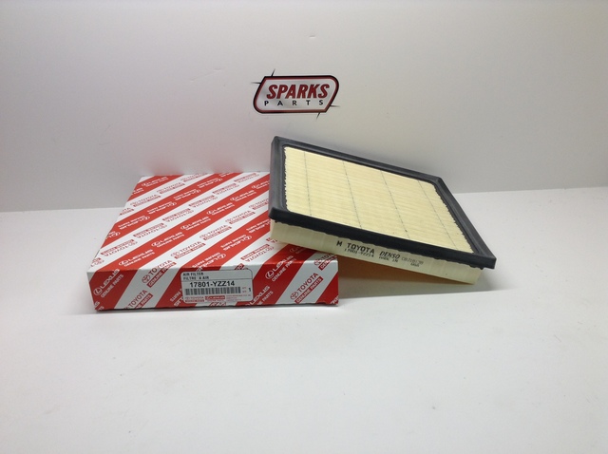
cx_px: 304
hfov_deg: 55.4
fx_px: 579
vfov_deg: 42.8
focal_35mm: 33
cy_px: 227
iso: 25
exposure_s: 1/30
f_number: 2.4
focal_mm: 3.3
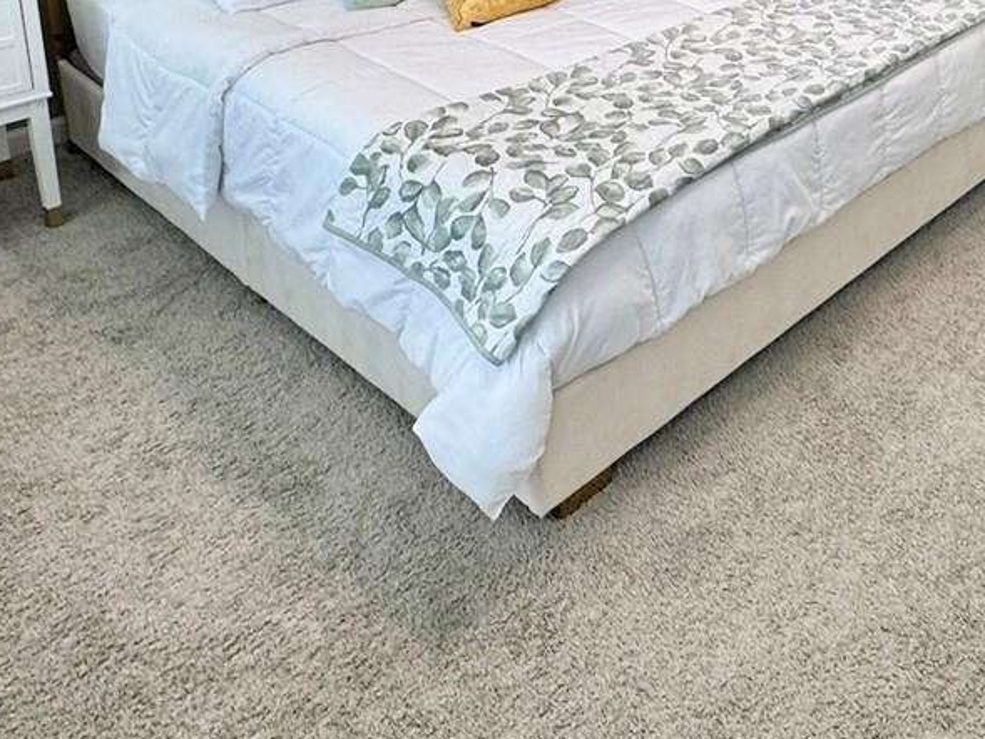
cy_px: -69
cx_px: 918
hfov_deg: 43.9
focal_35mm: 38
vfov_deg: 33.1
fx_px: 1082
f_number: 2.2
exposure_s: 1/120
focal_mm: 2.22
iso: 100
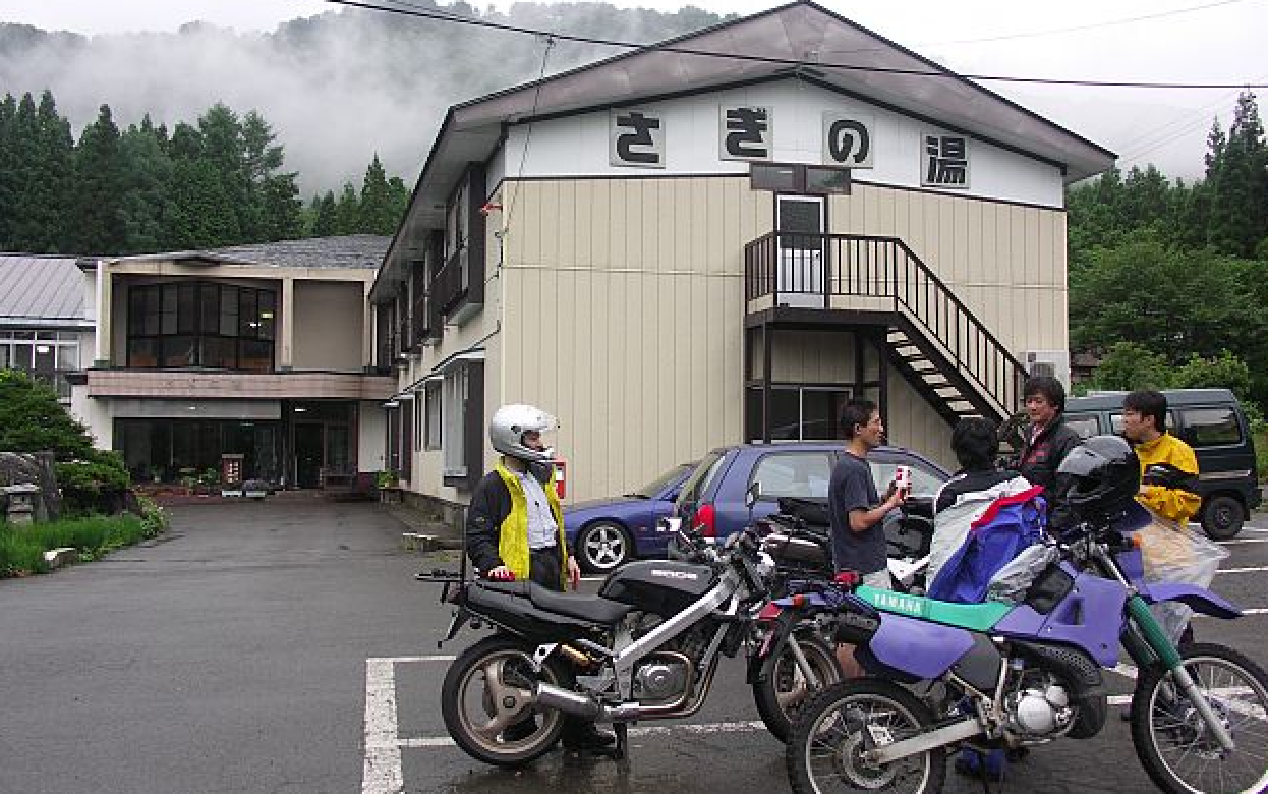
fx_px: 1279
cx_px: 645
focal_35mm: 37
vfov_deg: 34.5
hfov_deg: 52.7
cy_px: 399
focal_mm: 8.9
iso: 50
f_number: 2.8
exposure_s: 1/50
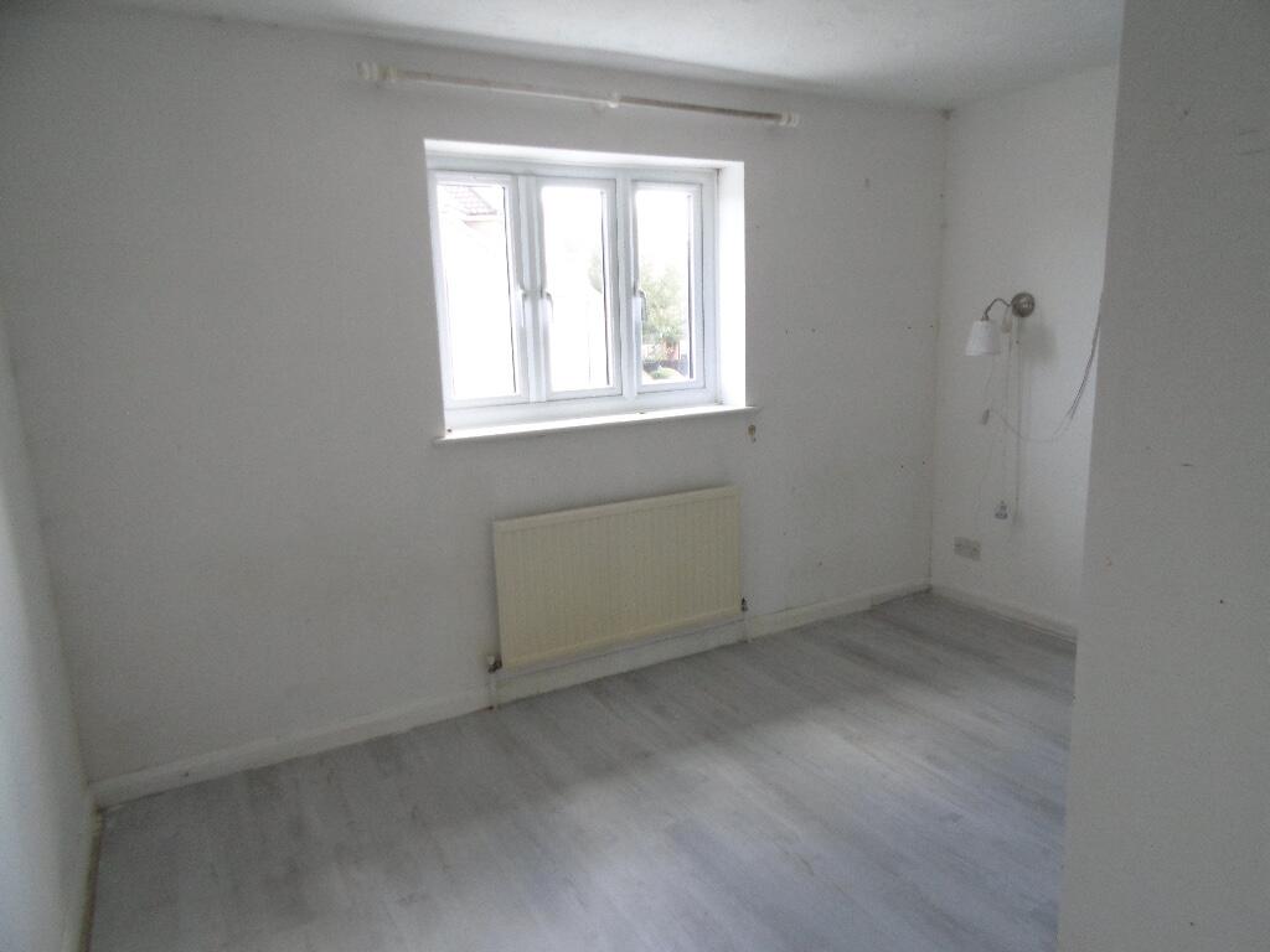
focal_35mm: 22
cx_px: 635
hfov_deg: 76.4
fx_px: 807
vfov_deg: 61.1
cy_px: 476
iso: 200
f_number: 3
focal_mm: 4
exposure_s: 1/60
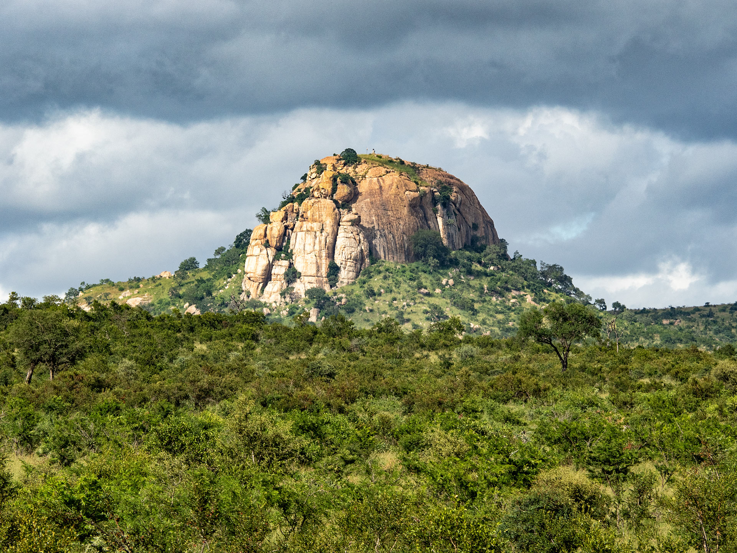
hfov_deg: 6.6
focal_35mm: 300
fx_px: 6387
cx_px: 368
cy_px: 276
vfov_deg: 5.0
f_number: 10
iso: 200
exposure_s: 1/400
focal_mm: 150
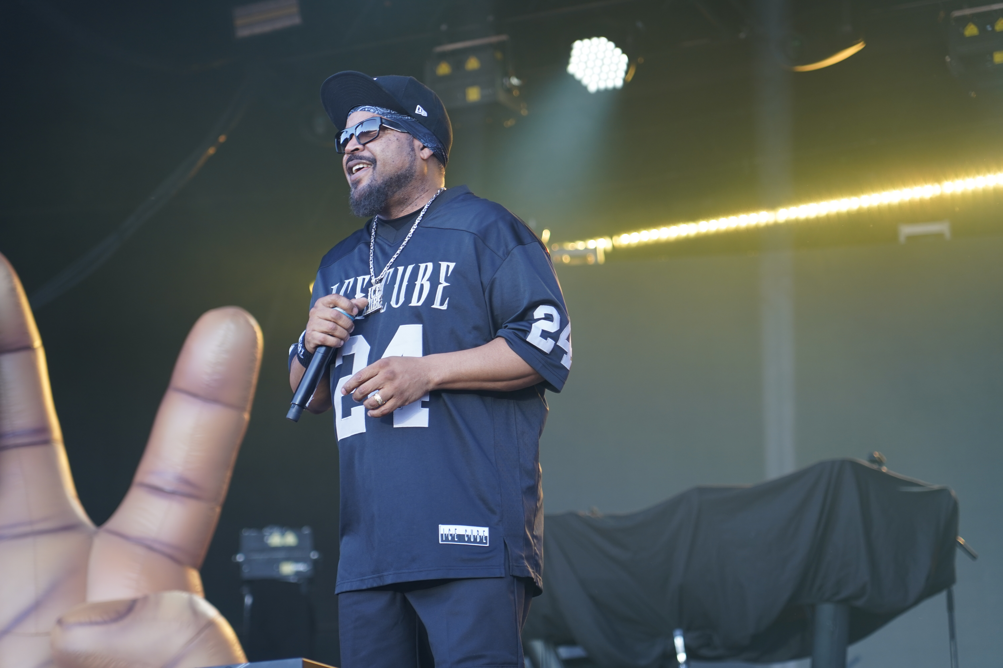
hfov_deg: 19.5
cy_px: 334
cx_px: 502
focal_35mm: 105
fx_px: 2925
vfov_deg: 13.0
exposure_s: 1/160
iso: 400
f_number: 4
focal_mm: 105
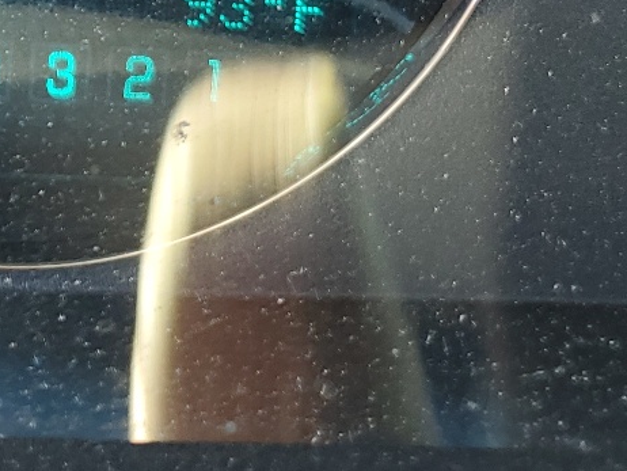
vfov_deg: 15.2
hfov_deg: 20.1
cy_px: -231
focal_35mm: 90
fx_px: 1631
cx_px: -176
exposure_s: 1/60.2
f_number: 1.5
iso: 56
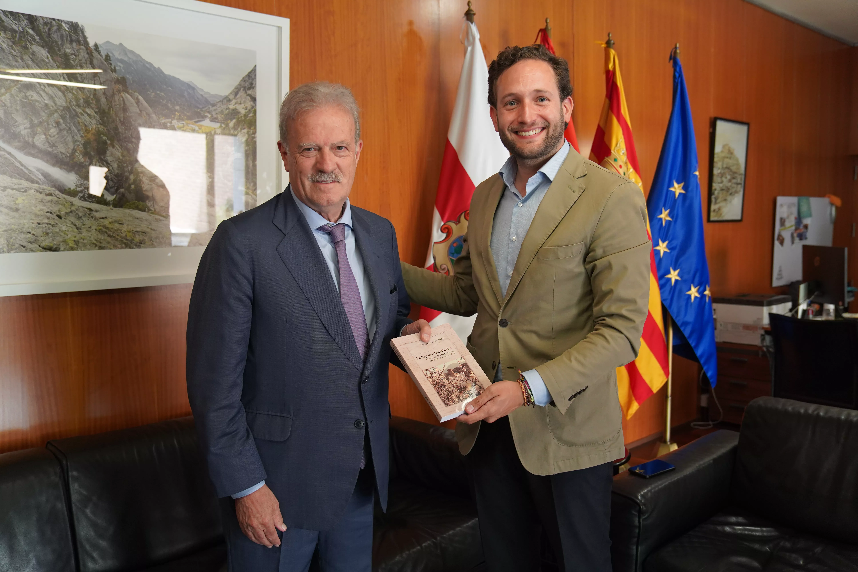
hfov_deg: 60.3
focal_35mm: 31
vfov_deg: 42.3
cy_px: 286
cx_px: 429
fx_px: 739
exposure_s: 1/160
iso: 2500
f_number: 4
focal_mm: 31
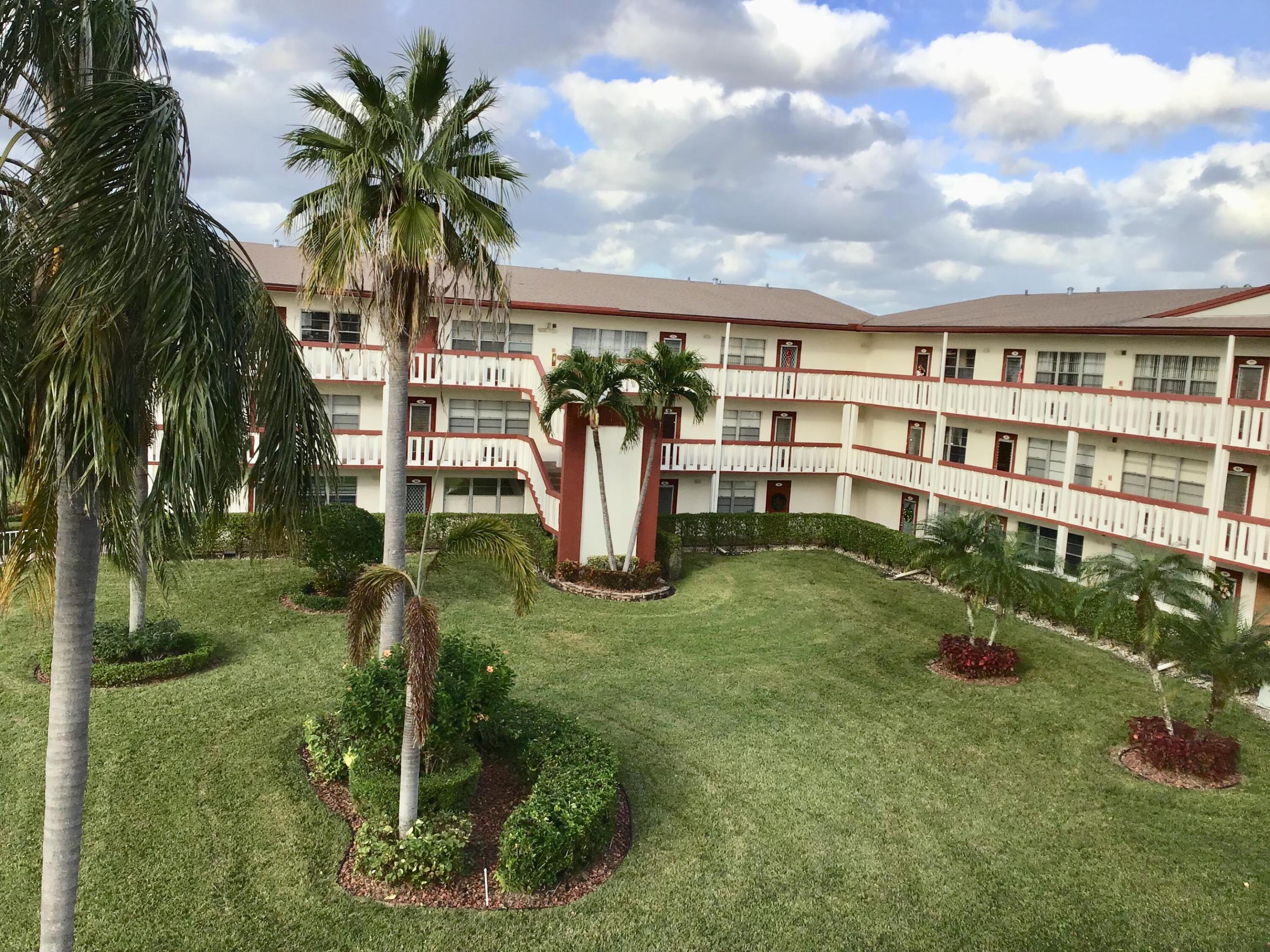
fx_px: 1137
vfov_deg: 45.4
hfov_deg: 58.4
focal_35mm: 31
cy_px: 476
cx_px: 635
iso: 25
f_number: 2.4
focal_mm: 3.3
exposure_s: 1/652
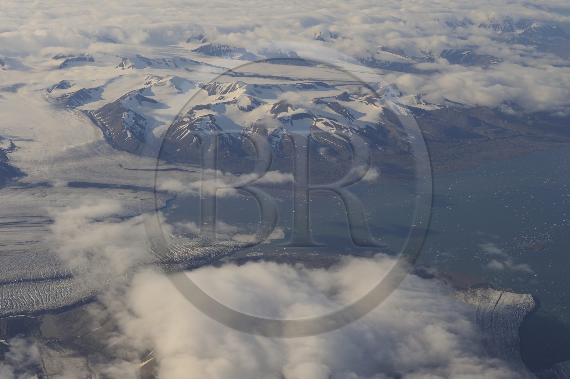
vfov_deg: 24.6
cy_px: 190
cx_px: 285
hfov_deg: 36.3
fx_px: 870
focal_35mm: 55
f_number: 10
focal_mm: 55
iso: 200
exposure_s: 1/320
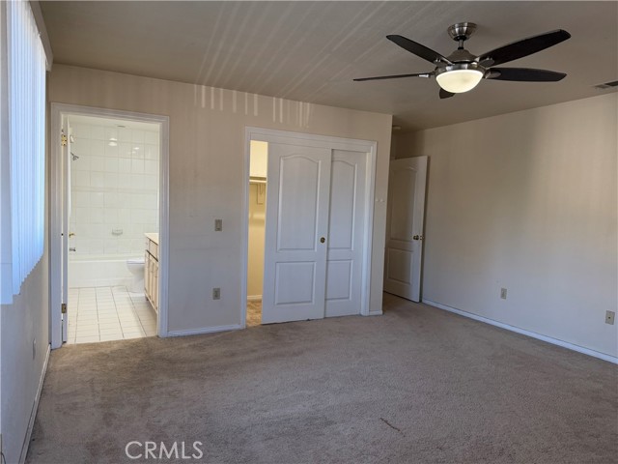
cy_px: 232
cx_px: 309
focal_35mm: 24
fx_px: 428
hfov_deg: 71.6
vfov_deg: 56.8
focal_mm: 6.76
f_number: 1.78
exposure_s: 1/120
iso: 160
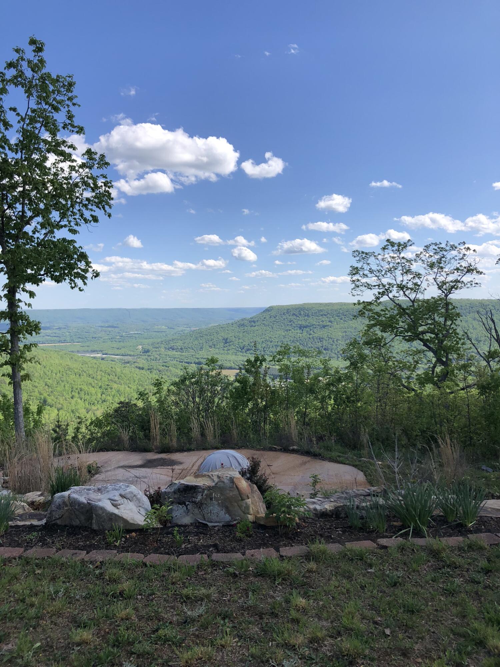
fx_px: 539
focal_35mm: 28
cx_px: 250
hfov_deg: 49.7
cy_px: 334
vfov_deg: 63.4
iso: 20
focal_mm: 3.99
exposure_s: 1/2024
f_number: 1.8
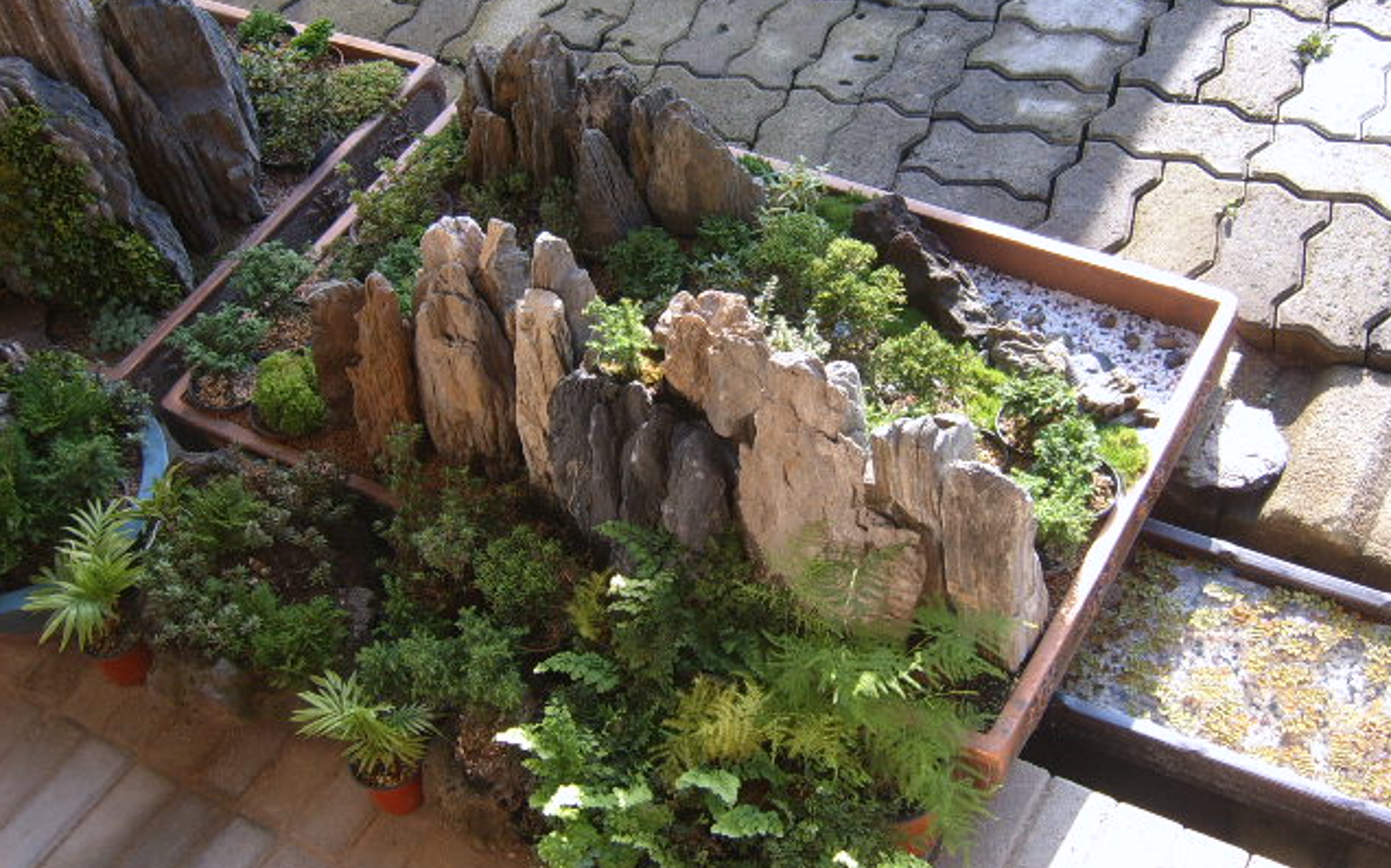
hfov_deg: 41.8
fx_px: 1819
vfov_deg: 26.8
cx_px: 698
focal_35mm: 48
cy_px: 409
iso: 50
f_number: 3.1
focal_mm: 7.5
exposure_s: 1/180
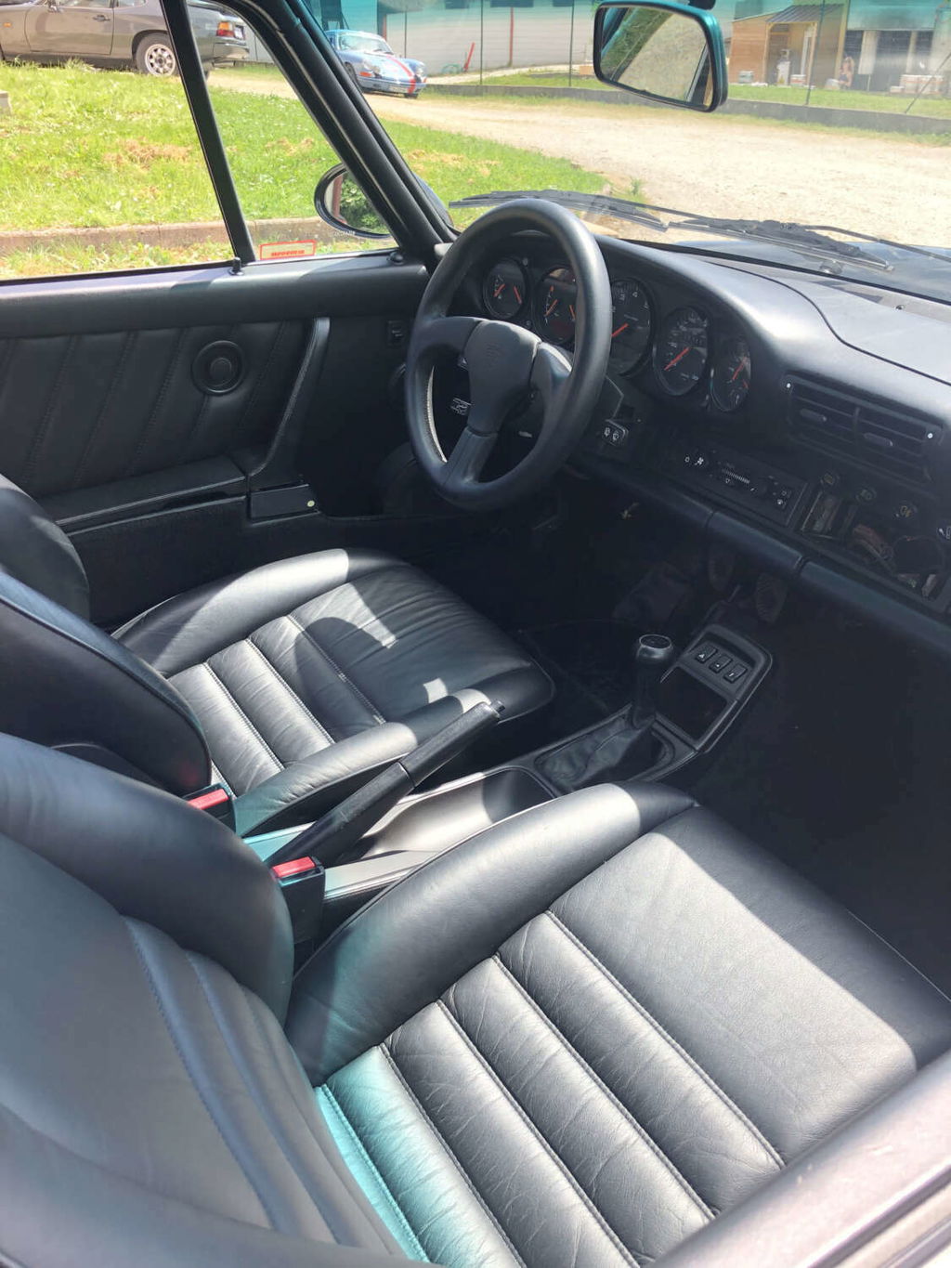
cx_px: 476
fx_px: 1025
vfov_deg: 63.4
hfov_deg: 49.8
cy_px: 634
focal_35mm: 28
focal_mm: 3.99
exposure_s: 1/304
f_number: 1.8
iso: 20
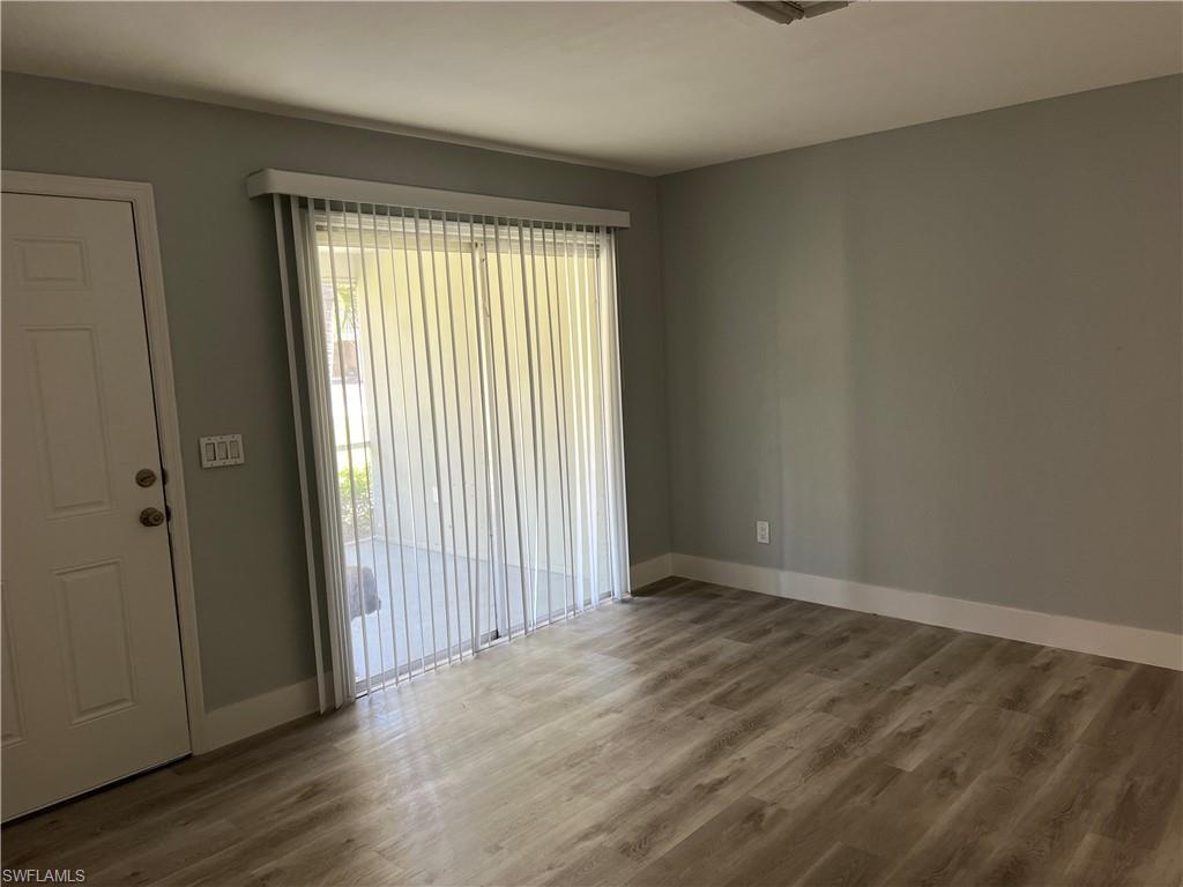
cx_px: 592
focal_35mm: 26
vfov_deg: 53.1
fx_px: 889
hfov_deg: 67.3
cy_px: 444
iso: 125
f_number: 1.5
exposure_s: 1/120
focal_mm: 5.7
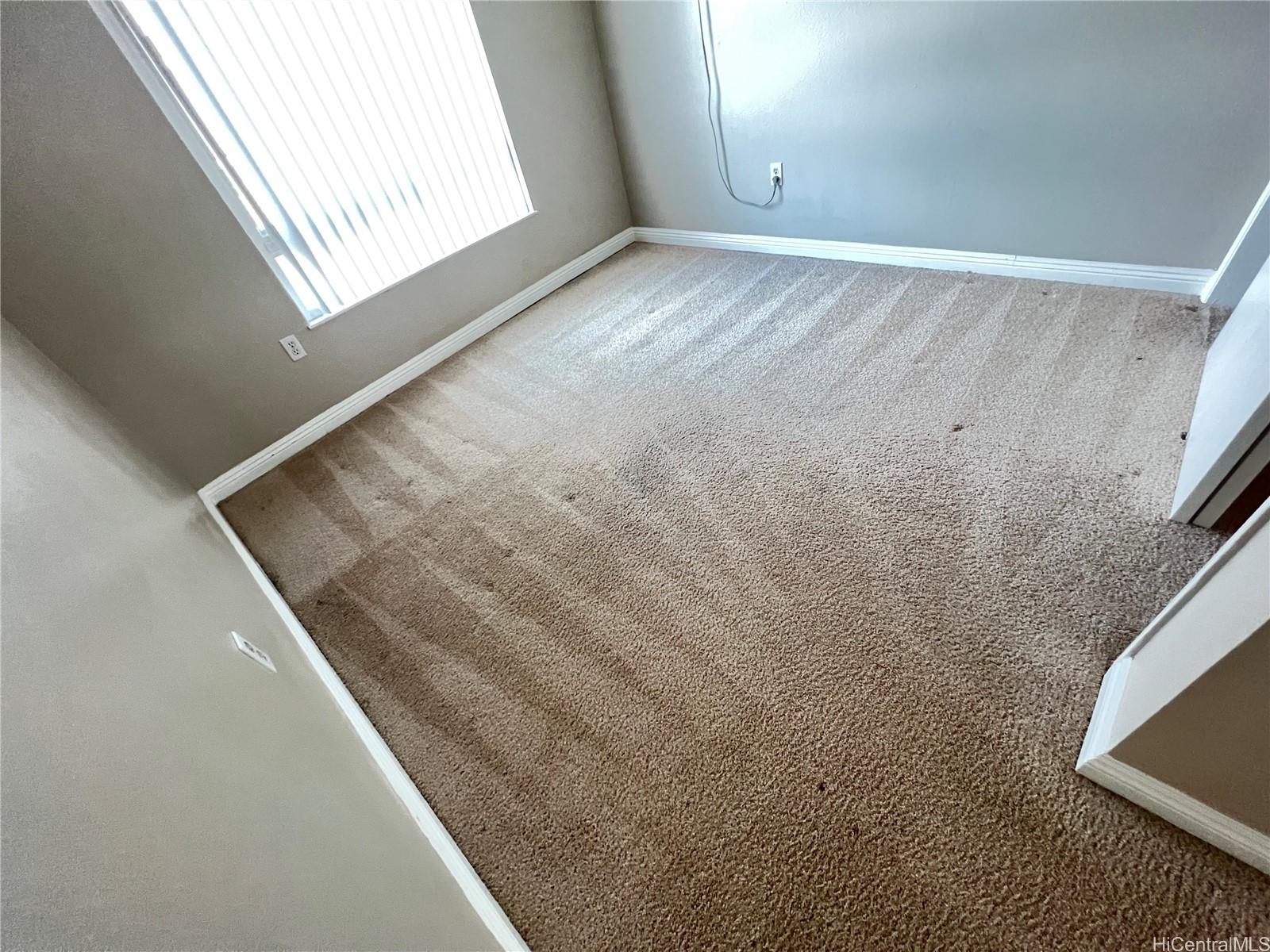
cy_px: 476
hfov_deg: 106.2
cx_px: 635
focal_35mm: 13
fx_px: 477
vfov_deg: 89.9
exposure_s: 1/60
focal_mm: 1.57
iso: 500
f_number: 1.8
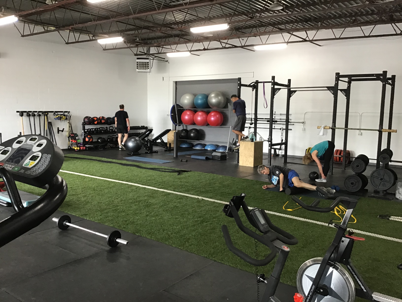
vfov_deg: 45.4
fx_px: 360
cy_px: 151
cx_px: 201
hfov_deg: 58.4
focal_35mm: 31
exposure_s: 1/30
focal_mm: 3.3
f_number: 2.4
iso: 80
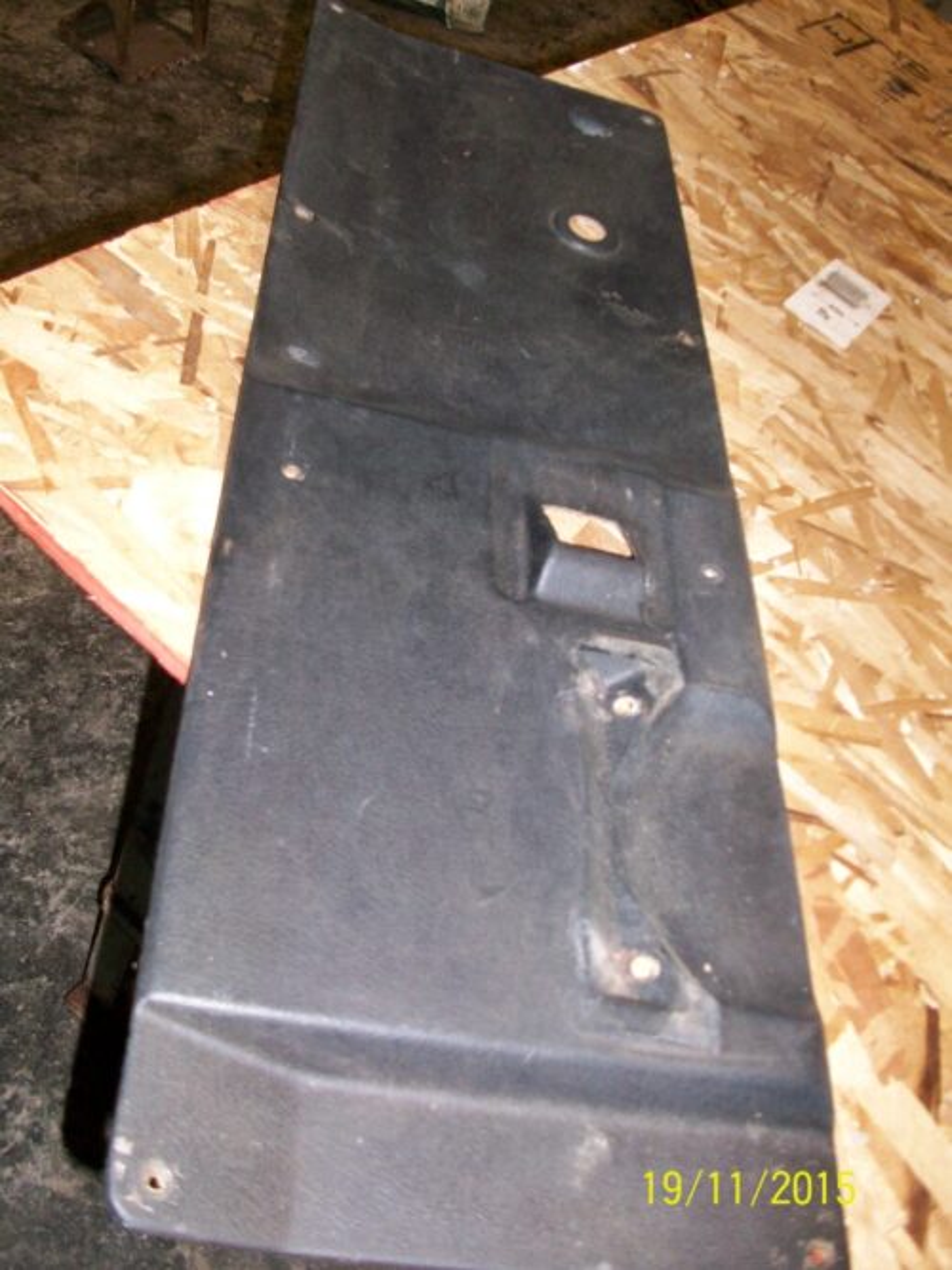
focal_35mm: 34
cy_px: 635
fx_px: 1247
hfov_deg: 41.8
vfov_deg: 54.0
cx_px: 476
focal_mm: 5.7
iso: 160
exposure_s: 1/60
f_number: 2.8
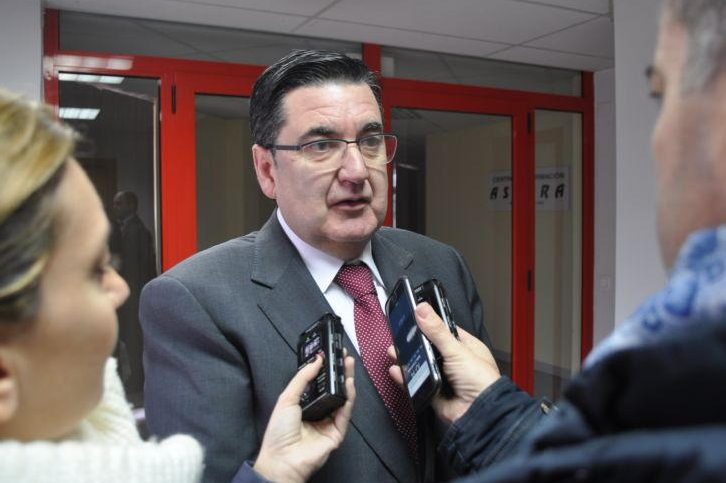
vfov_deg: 39.9
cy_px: 234
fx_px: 665
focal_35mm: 33
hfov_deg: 57.3
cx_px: 353
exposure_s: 1/20
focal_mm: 20
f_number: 3.8
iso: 320
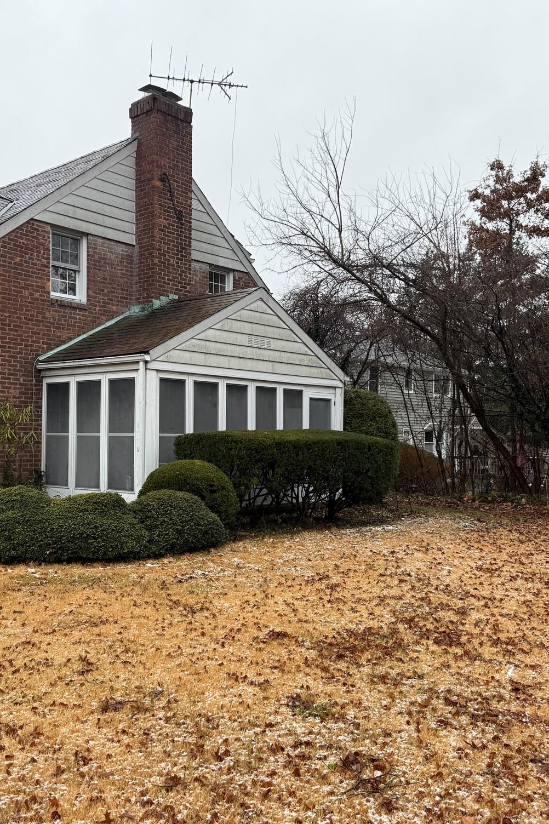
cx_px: 203
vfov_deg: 55.8
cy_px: 415
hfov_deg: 38.6
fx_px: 778
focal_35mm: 34
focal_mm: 6.76
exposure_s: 1/514
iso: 80
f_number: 1.78
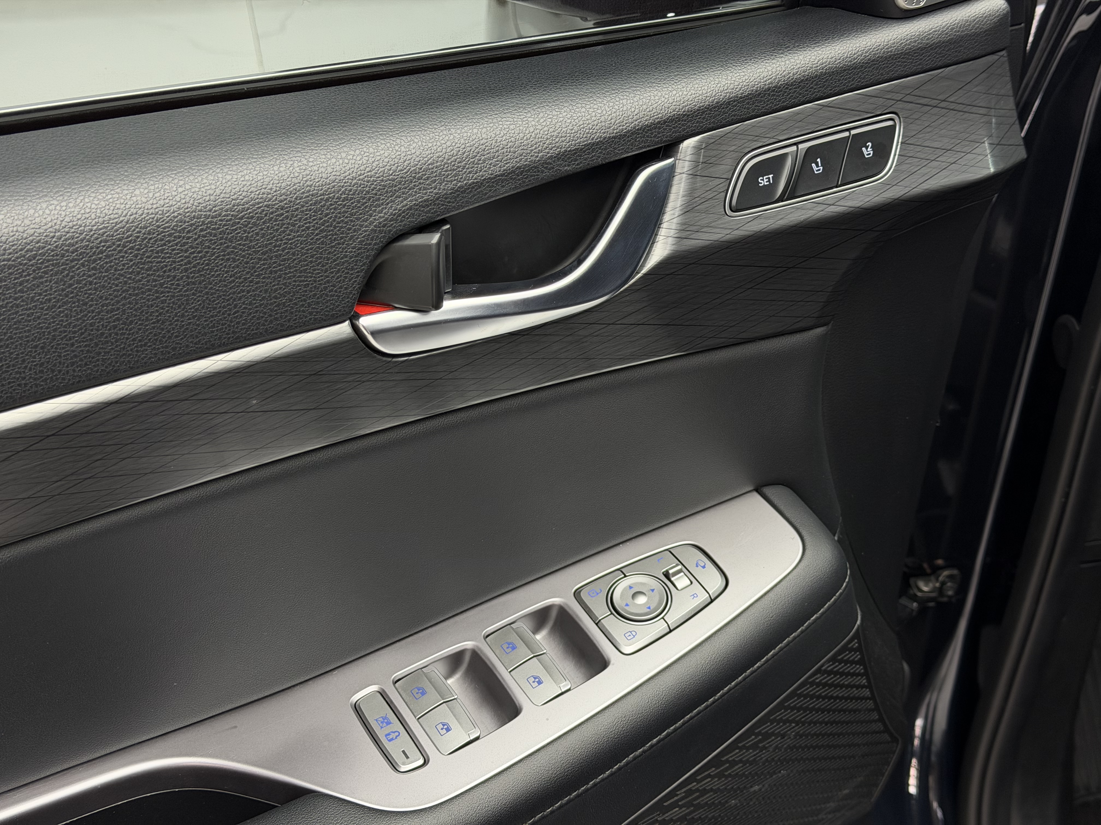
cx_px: 550
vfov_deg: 30.3
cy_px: 412
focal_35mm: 48
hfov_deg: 39.7
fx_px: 1527
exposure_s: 1/60
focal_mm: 6.76
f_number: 1.78
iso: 125
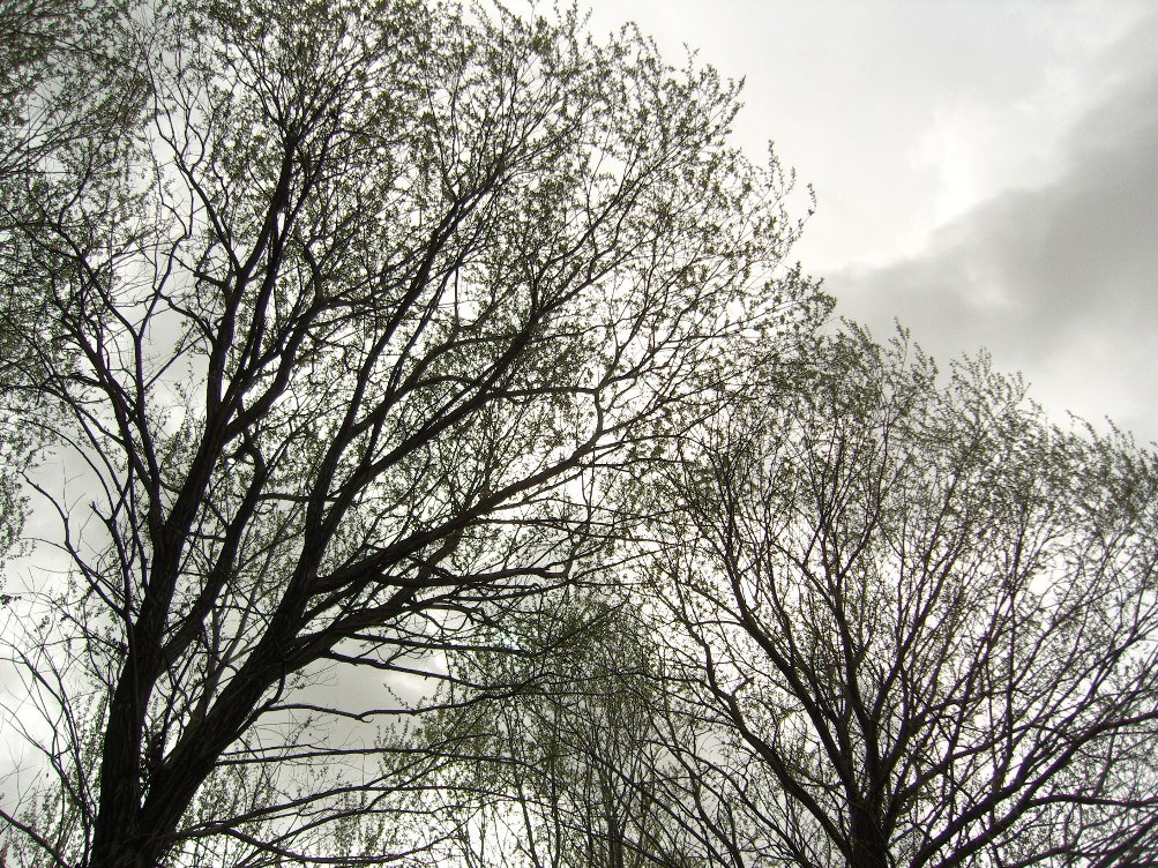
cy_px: 434
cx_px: 579
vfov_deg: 41.8
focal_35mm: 34
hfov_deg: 54.0
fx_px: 1137
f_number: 7
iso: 80
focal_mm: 7.3
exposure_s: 1/400
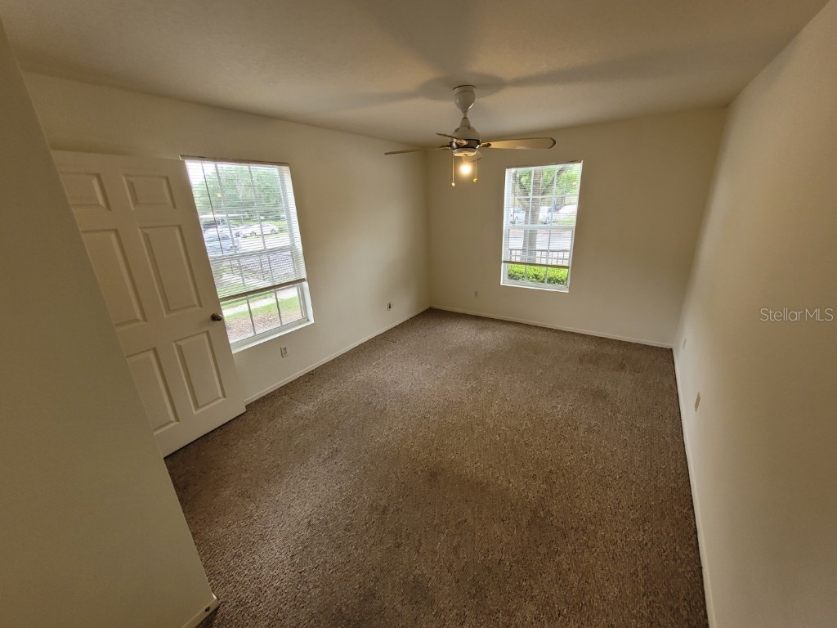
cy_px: 314
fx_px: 314
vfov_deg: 89.9
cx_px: 418
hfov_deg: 106.2
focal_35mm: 13
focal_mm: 1.74
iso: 64
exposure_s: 1/60
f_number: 2.2
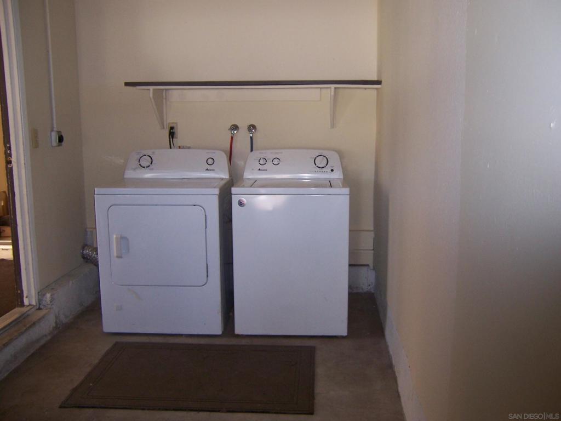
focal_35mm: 33
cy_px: 210
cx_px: 280
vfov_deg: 42.9
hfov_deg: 55.4
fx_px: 535
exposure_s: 1/60
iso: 140
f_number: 2.8
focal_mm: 5.5
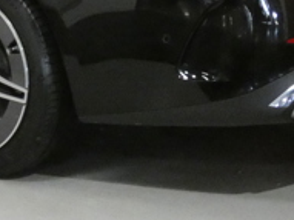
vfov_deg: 8.2
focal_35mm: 180
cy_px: -31
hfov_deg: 10.8
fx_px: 1528
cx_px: -75
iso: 1600
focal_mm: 7.8
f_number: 3.7
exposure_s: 1/80
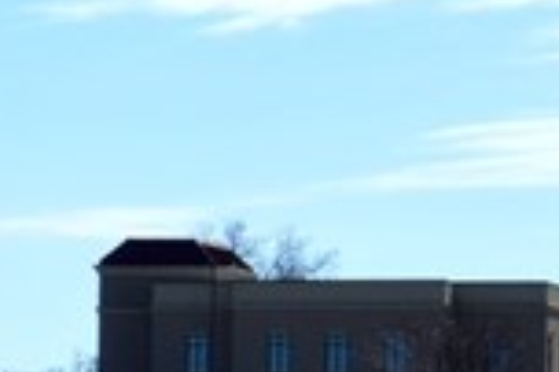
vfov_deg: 4.5
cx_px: -1396
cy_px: 416
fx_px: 4669
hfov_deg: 6.1
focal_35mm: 301
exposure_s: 1/320
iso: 100
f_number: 9
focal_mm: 28
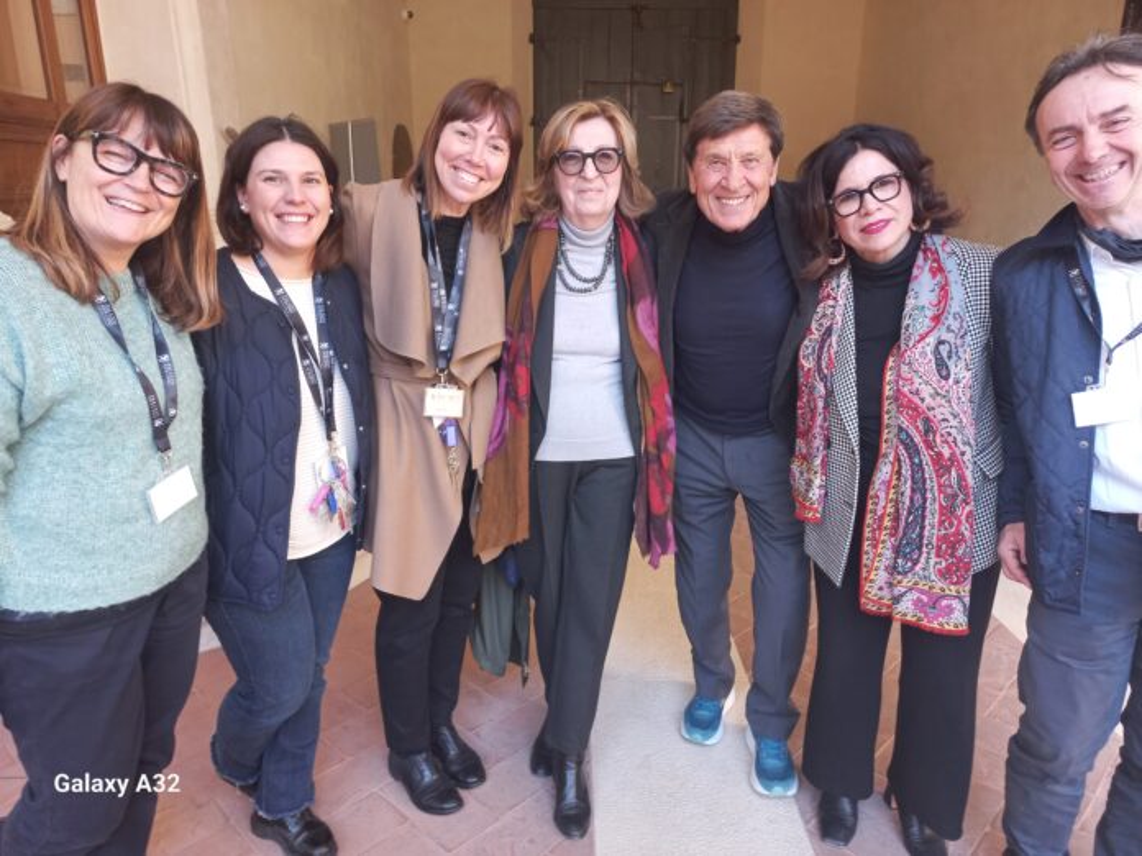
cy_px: 428
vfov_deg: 54.9
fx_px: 825
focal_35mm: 25
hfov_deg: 69.4
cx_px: 571
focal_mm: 4.6
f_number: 1.8
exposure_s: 1/50
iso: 80
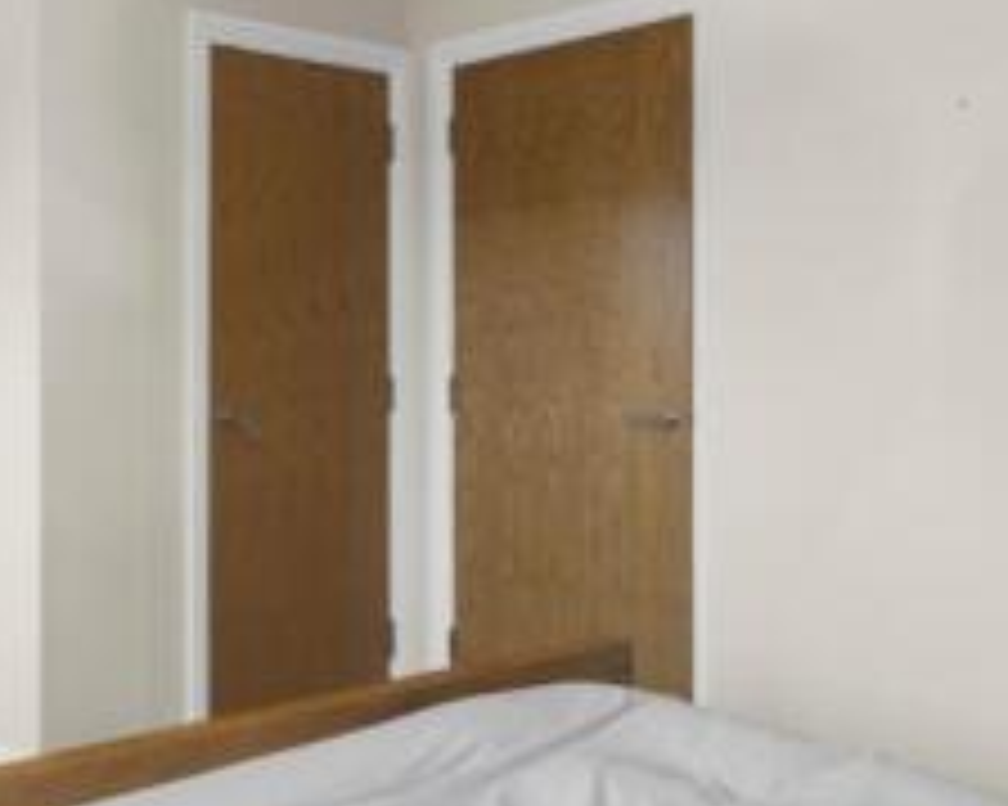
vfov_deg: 33.1
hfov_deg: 38.7
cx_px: 151
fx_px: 1353
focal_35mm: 45
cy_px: 358
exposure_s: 1/1.25
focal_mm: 16.5
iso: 320
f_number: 8
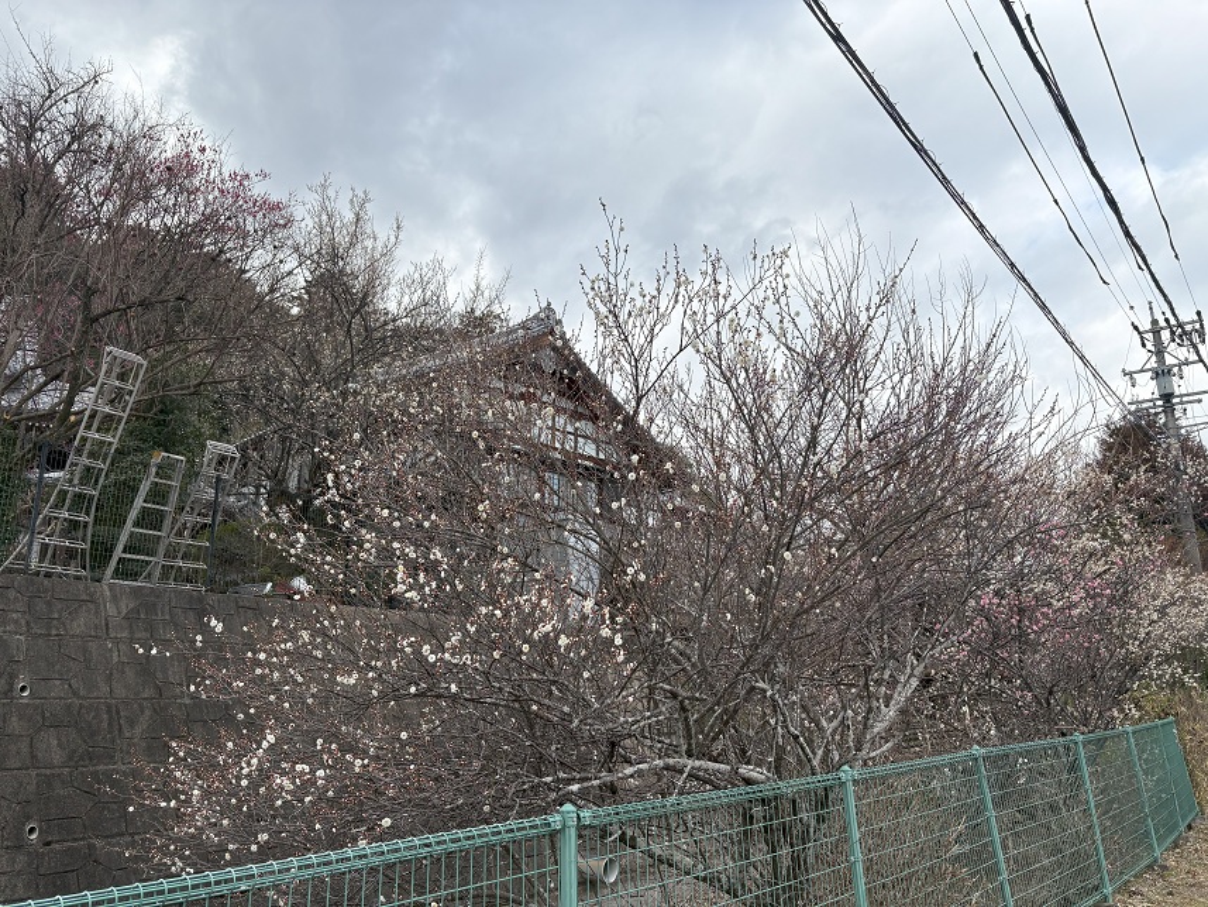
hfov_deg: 67.3
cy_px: 454
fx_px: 907
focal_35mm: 26
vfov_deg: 53.1
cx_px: 604
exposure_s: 1/1667
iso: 50
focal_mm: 5.96
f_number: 1.6
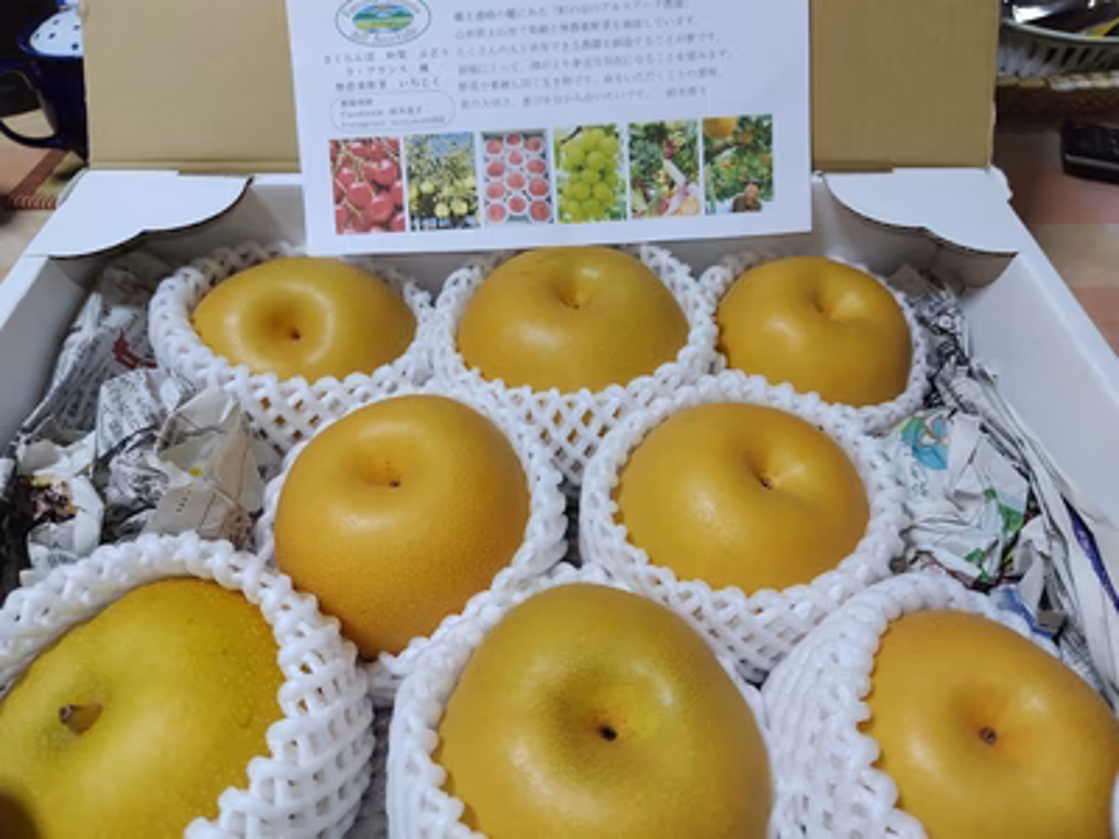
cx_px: 560
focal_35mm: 23
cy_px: 420
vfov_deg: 58.9
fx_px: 744
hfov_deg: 73.9
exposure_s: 1/50
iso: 151
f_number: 1.9
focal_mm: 5.5
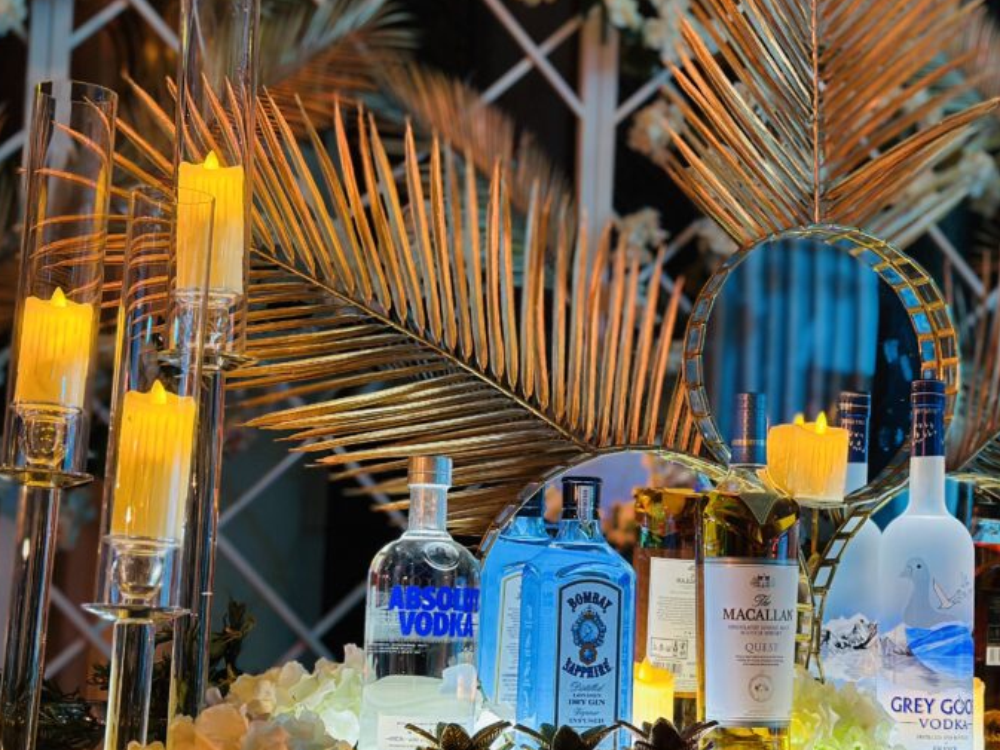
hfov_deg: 26.5
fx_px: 2109
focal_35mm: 73
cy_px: 394
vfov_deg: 20.2
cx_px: 692
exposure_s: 1/50
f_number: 1.78
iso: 160
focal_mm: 6.86
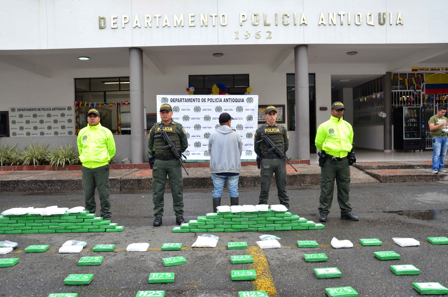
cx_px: 224
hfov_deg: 62.0
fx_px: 373
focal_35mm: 30
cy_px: 148
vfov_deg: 43.4
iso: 1000
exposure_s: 1/250
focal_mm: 20
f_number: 8
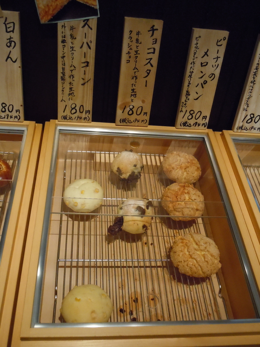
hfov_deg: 42.9
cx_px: 130
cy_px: 174
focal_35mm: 33
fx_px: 330
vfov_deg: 55.4
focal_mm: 5.9
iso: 800
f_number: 4
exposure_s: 1/125
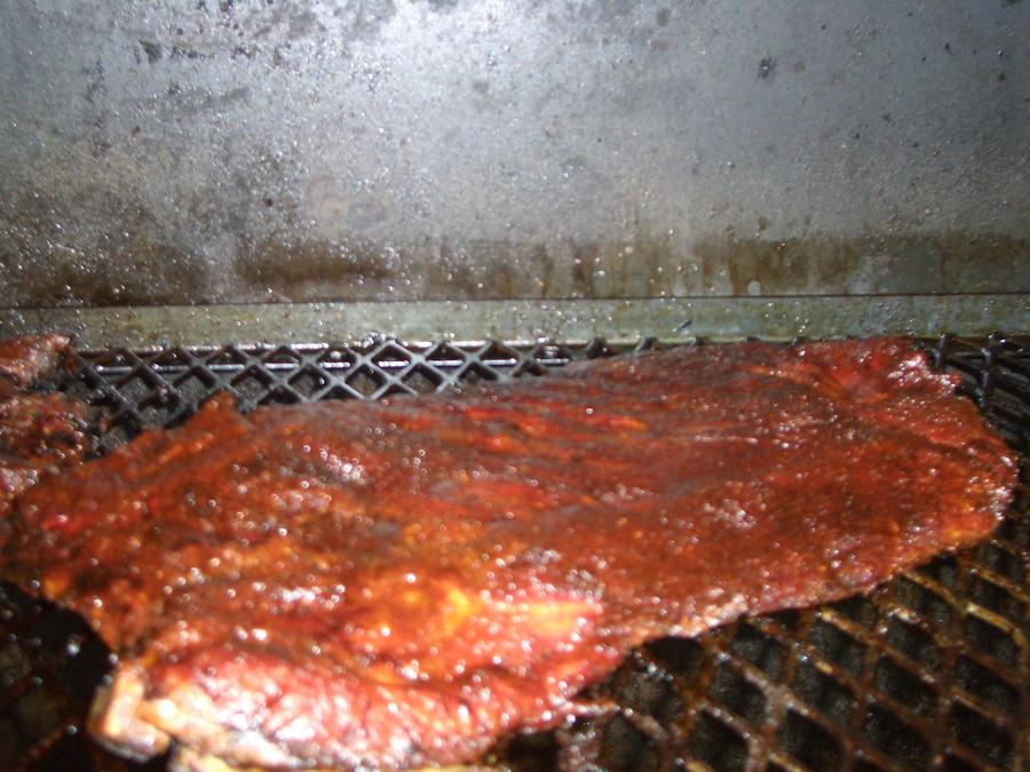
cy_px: 386
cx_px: 515
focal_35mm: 49
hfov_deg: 38.9
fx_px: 1458
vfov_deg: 29.7
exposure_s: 1/60
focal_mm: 8.2
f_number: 3.1
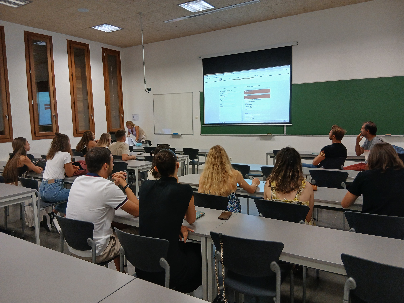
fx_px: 303
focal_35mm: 26
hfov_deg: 67.3
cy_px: 152
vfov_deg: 53.1
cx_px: 202
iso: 250
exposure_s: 1/50
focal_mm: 3.98
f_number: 1.8
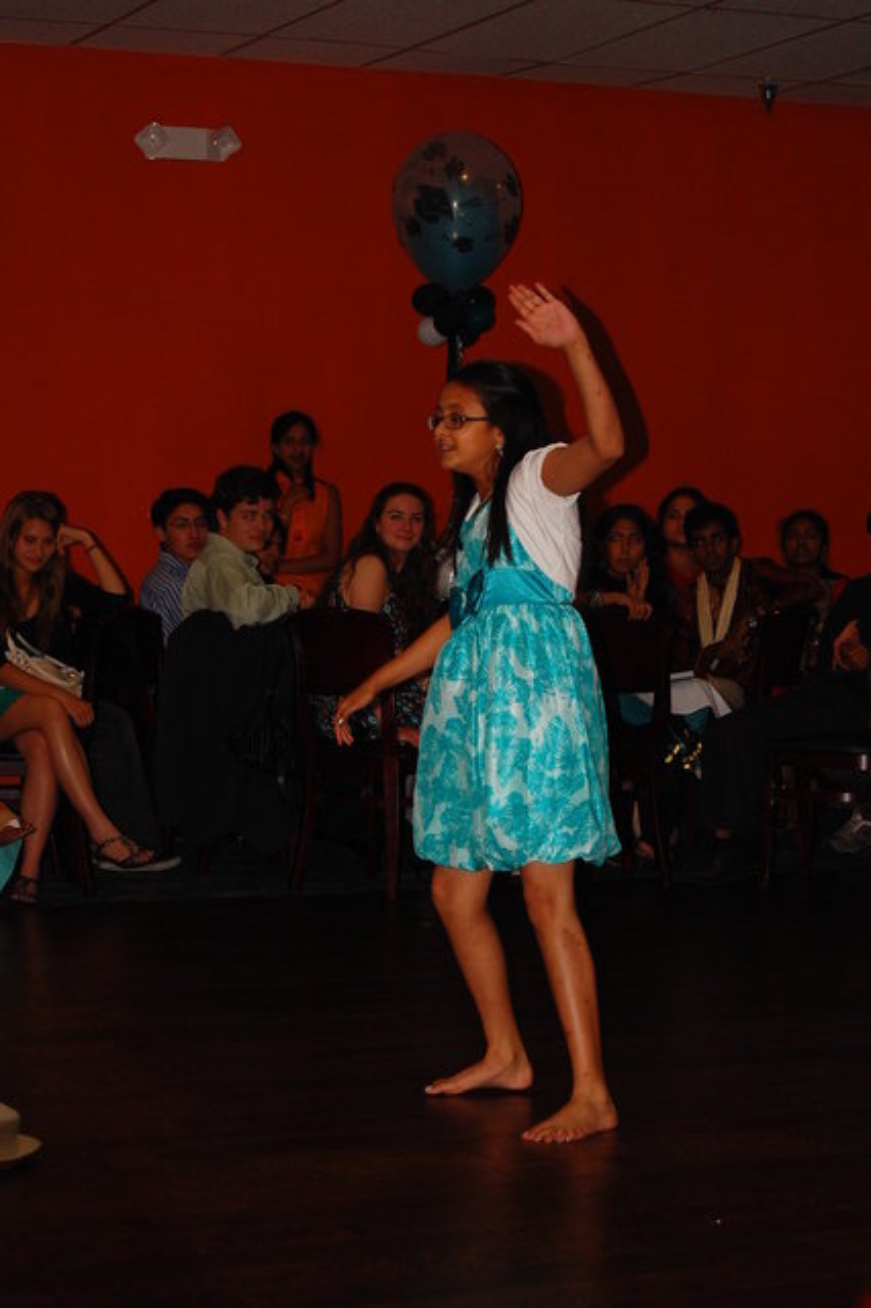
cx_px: 436
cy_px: 654
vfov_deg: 24.6
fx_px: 2997
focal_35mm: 82
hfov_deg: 16.5
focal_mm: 55
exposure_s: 1/60
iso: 400
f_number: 5.6
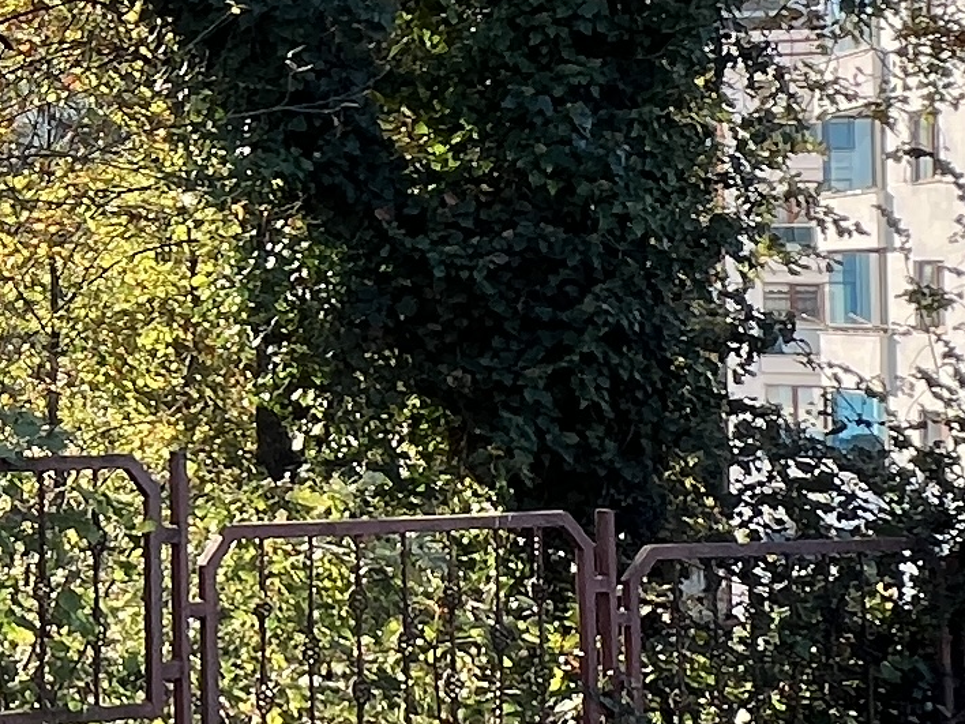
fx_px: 2063
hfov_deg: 21.6
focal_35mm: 74
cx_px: -526
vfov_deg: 19.7
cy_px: 168
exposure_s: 1/246
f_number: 1.8
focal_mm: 1.57
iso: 32
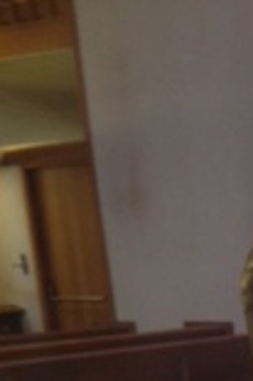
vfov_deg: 12.6
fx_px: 1500
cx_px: 457
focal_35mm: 142
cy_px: 767
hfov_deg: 9.2
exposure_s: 1/20
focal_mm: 4.12
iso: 64
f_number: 2.4
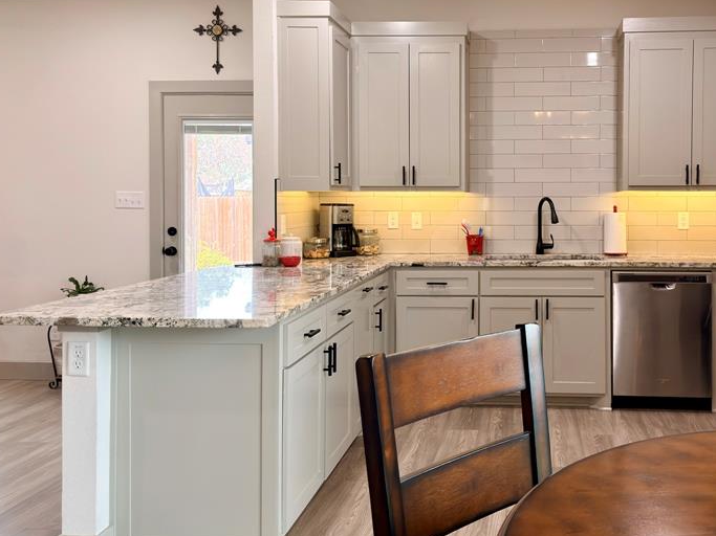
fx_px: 744
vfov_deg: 39.4
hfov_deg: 50.2
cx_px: 495
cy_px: 207
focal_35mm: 36
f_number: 1.78
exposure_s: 1/120
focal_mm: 6.76
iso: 200
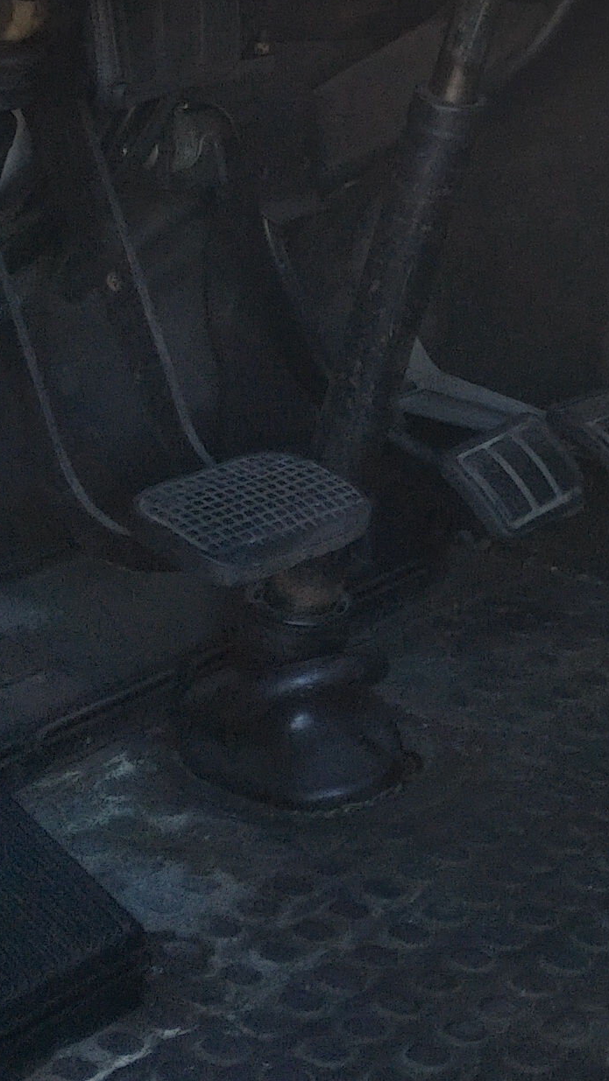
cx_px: 1032
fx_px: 2468
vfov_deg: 22.0
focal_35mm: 86
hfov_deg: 13.0
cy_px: -351
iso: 100
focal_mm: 4.52
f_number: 2
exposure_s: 1/127
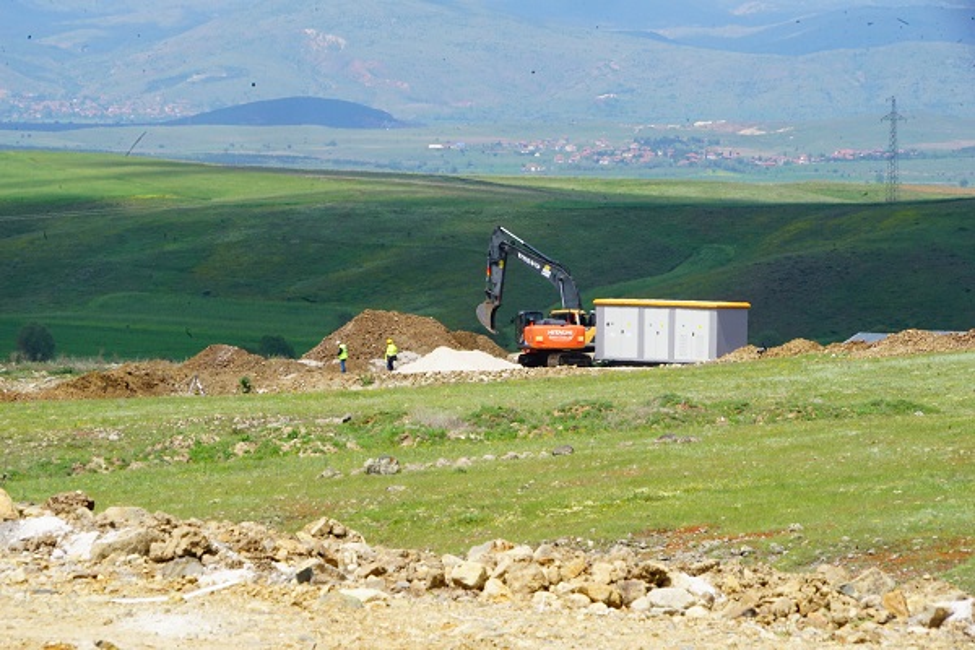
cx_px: 488
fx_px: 6499
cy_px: 325
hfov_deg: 8.6
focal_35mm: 240
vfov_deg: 5.7
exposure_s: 1/160
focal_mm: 240
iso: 1000
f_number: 32
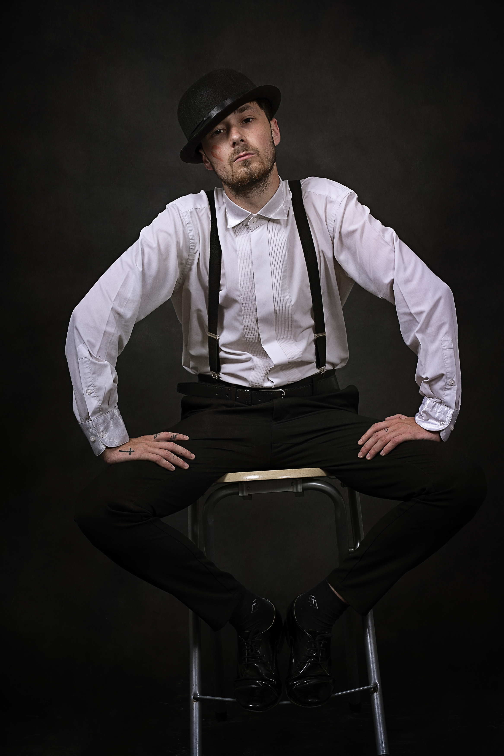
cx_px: 252
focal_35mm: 70
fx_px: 1470
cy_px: 378
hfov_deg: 19.5
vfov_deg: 28.8
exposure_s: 1/160
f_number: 8
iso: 100
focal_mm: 70
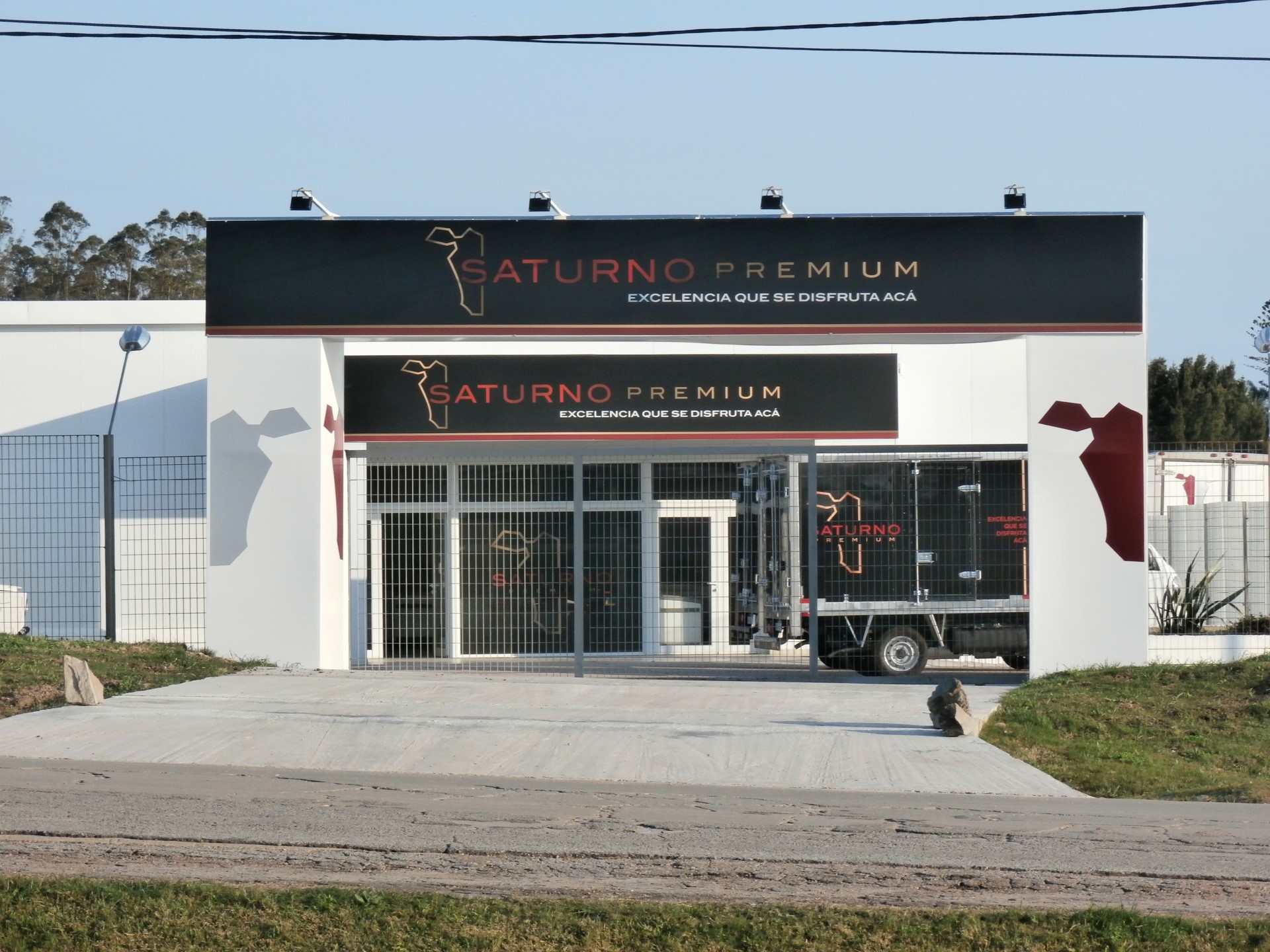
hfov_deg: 16.8
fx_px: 4293
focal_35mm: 117
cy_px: 476
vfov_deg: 12.7
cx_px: 635
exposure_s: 1/320
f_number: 5.1
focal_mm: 20.86
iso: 100
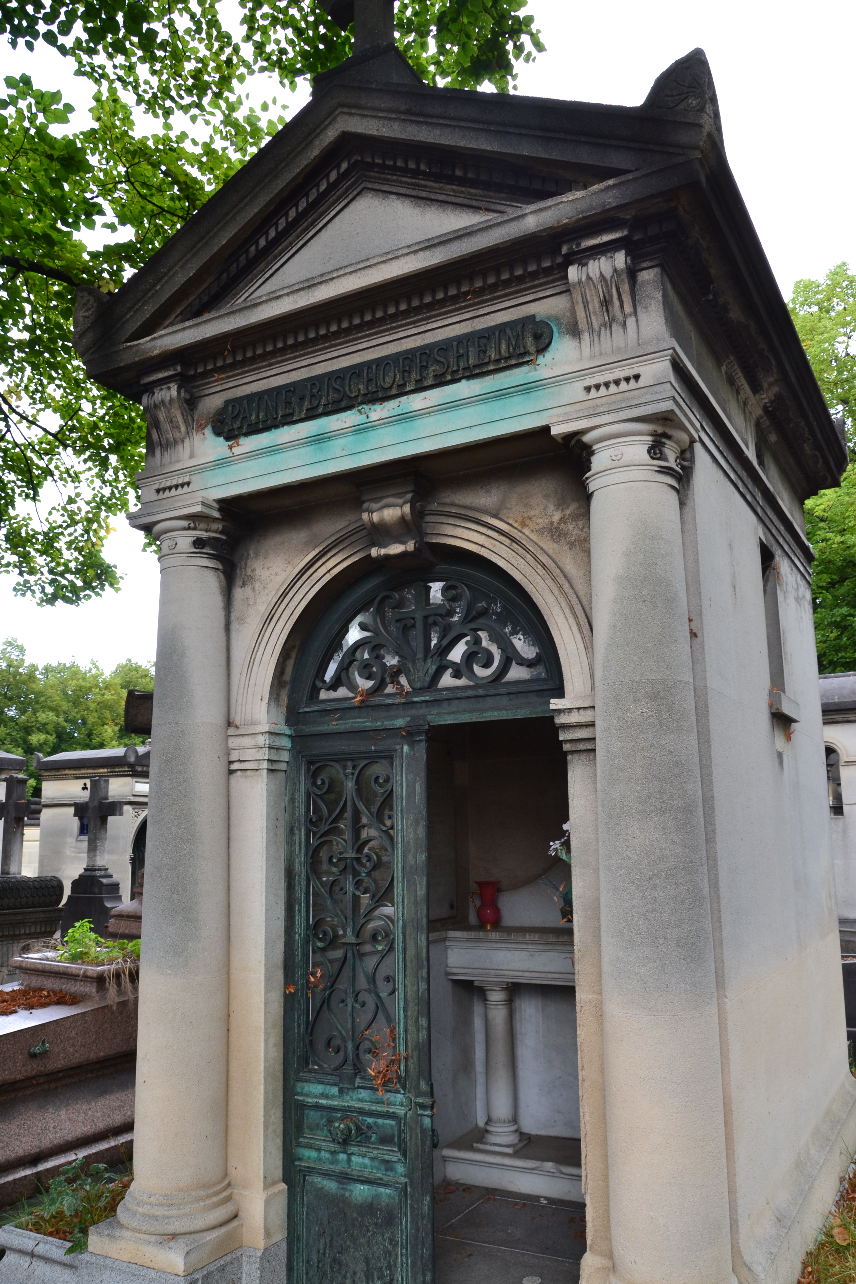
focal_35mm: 27
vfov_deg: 67.4
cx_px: 428
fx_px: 963
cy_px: 642
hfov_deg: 47.9
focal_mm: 18
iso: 400
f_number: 9
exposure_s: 1/160
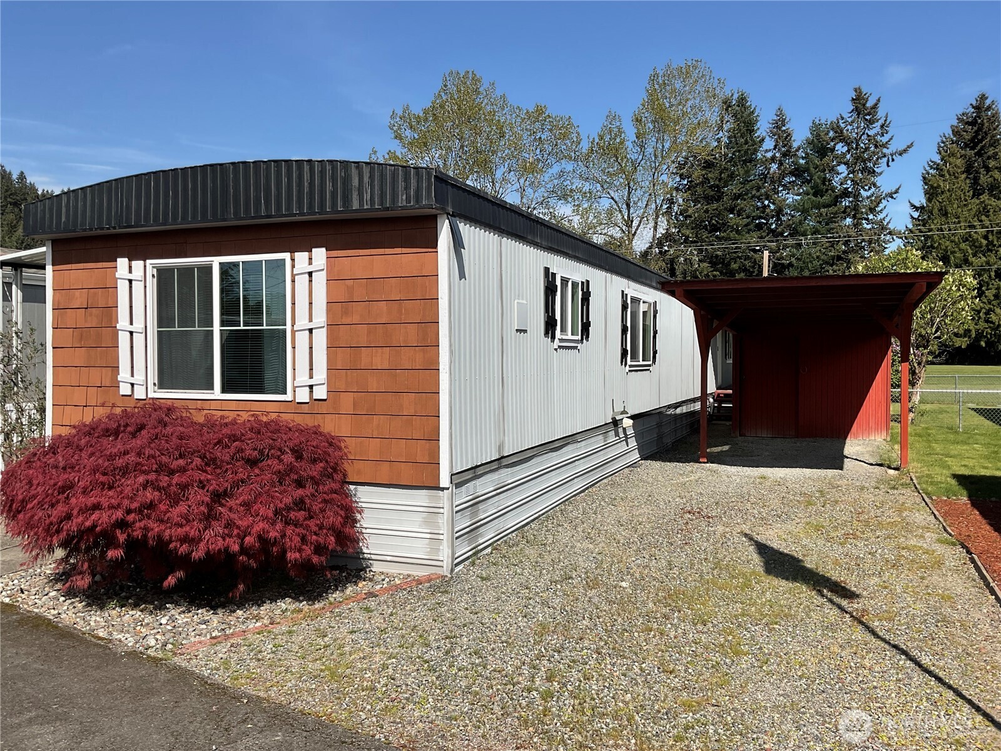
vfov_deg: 48.2
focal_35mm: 29
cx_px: 500
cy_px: 376
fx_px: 839
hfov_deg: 61.7
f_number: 1.8
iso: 16
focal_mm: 3
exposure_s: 1/2538
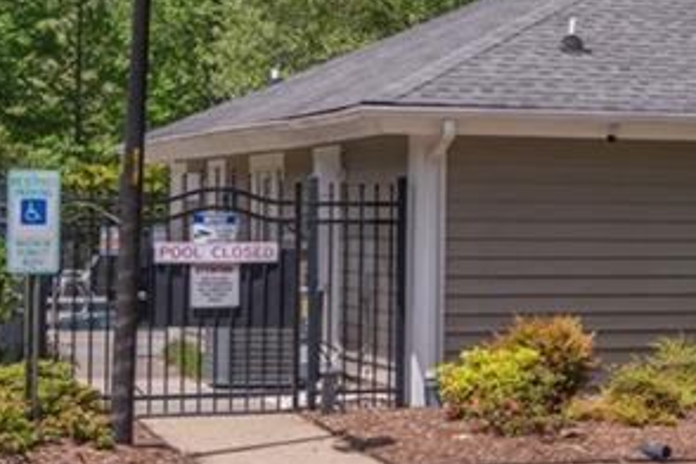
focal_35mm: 122
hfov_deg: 15.6
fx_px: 2358
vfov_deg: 11.2
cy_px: 148
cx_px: 1008
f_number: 7.1
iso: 400
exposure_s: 1/2500
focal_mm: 35
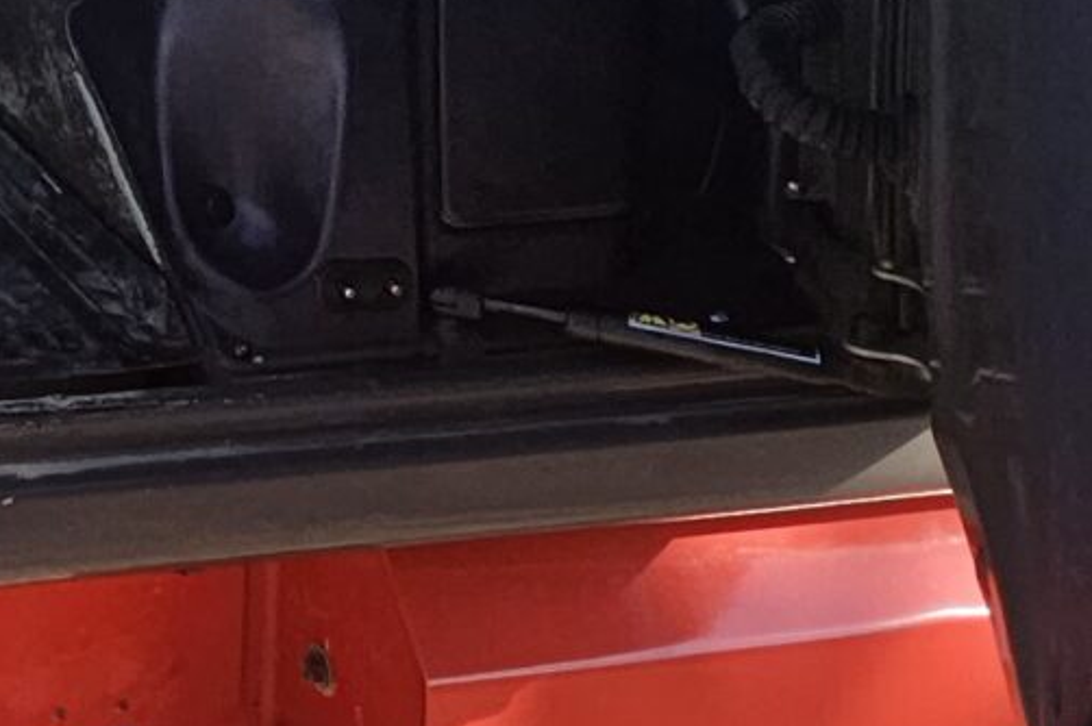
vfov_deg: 15.9
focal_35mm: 69
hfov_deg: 24.1
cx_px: -472
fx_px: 2092
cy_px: -676
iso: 50
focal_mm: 2.2
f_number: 2.2
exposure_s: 1/965
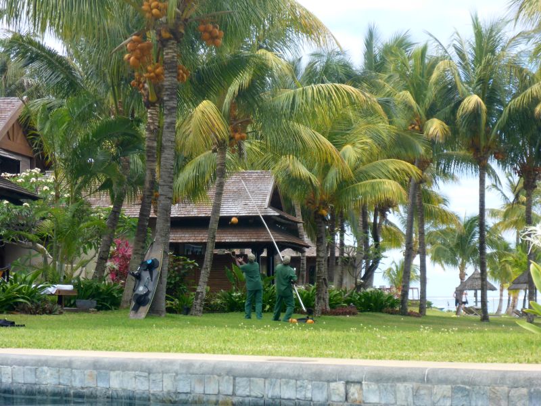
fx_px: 1610
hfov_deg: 19.1
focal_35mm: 103
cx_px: 270
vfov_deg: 14.4
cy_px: 203
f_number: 5.7
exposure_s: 1/125
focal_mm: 18.3
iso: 100
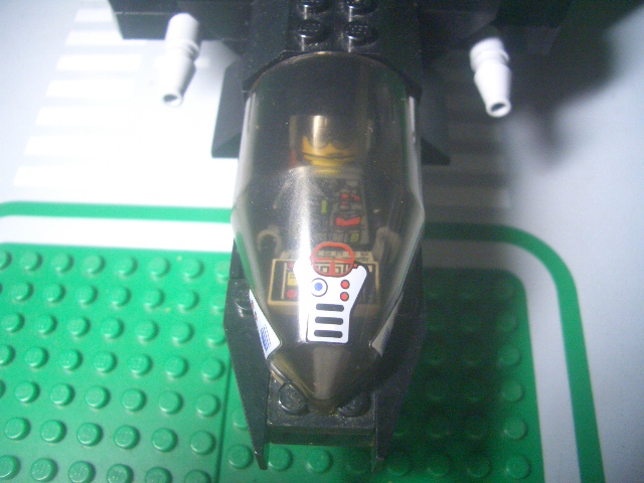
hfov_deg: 52.6
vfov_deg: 40.7
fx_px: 651
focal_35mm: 35
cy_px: 242
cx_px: 322
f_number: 2.6
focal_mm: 5.8
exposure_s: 1/30
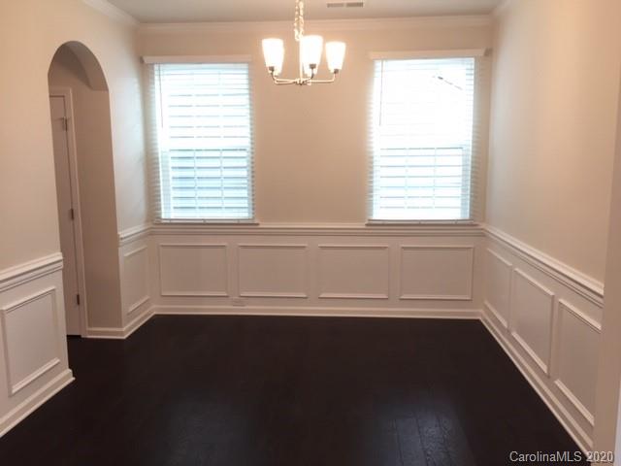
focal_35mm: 29
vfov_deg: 48.2
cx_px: 310
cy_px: 233
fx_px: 520
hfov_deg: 61.7
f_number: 2.2
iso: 64
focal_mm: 4.15
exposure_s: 1/30
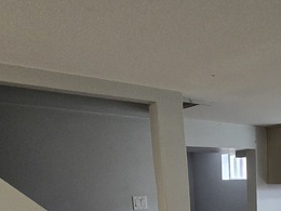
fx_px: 325
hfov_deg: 40.0
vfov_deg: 30.9
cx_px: 292
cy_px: 248
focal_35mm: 40
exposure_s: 1/60
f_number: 2.2
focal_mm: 2.2
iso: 400
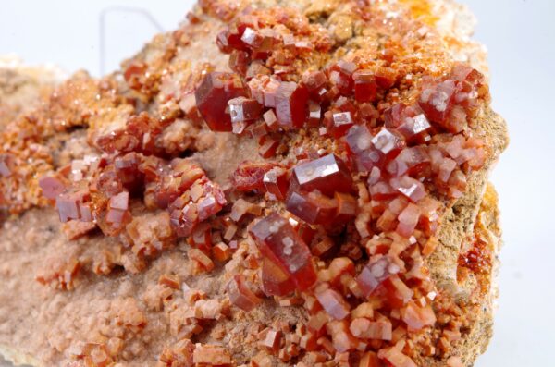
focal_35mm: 75
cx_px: 278
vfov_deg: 18.1
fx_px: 1153
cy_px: 184
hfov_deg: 27.1
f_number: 16
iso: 100
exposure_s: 1/8
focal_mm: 50
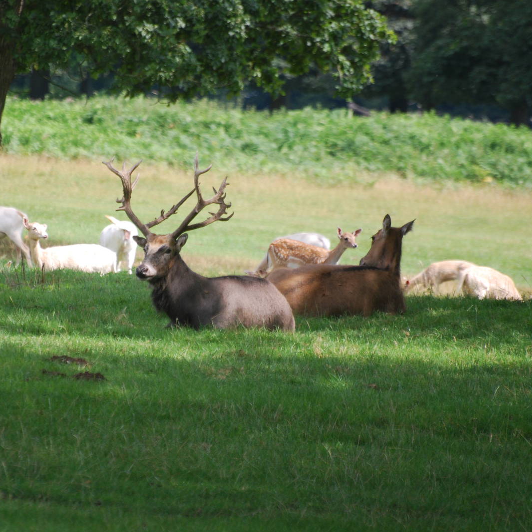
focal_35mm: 574
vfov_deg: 3.1
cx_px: 188
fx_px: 9980
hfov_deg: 3.1
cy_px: 266
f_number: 5.6
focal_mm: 300
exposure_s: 1/500
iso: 280
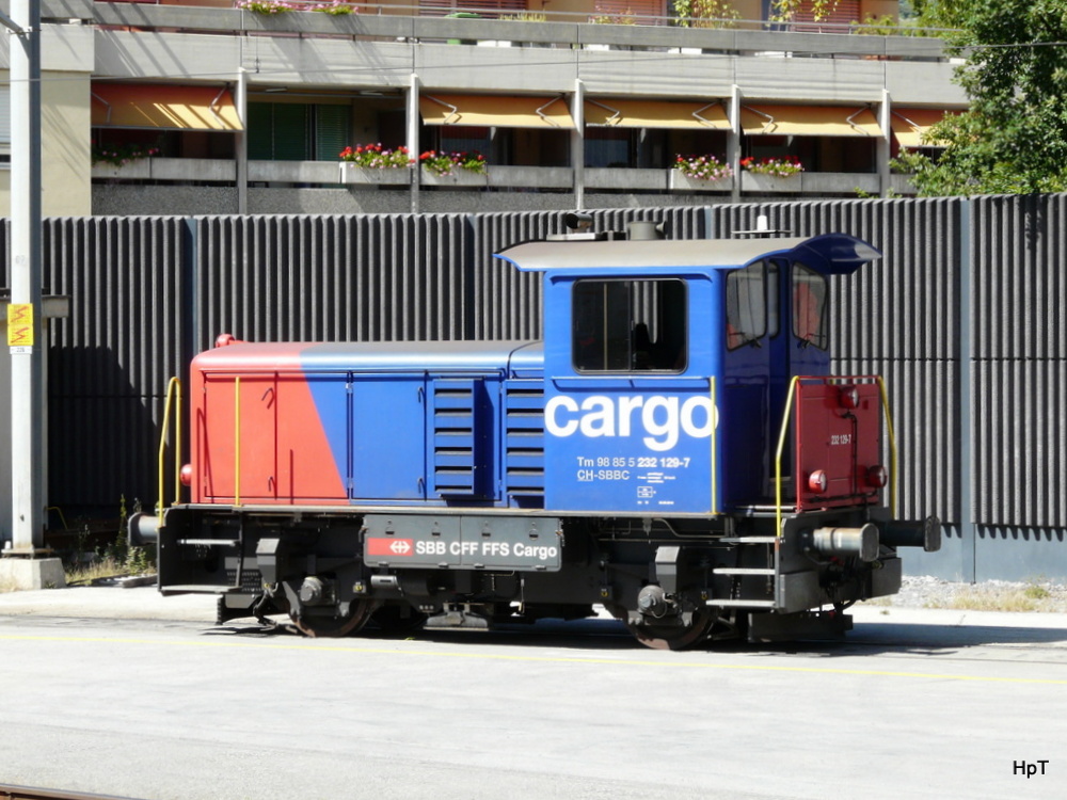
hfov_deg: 17.3
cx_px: 534
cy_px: 400
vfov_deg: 13.0
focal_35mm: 114
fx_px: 3514
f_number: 5.6
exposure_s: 1/250
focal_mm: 18.8
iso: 100
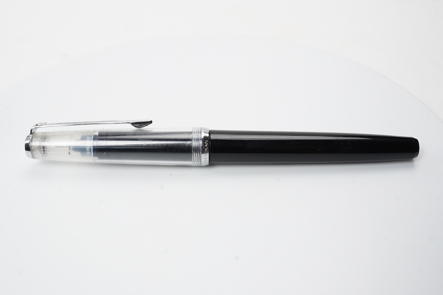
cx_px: 222
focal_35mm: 45
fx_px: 554
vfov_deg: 29.9
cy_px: 148
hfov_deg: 43.6
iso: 640
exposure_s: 1/100
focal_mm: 30
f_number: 22
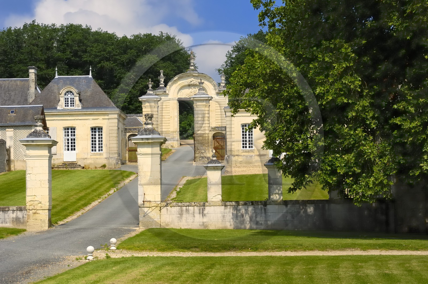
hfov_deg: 19.5
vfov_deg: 13.0
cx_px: 214
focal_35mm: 105
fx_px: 1247
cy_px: 142
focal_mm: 70
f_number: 12
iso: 100
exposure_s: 1/100
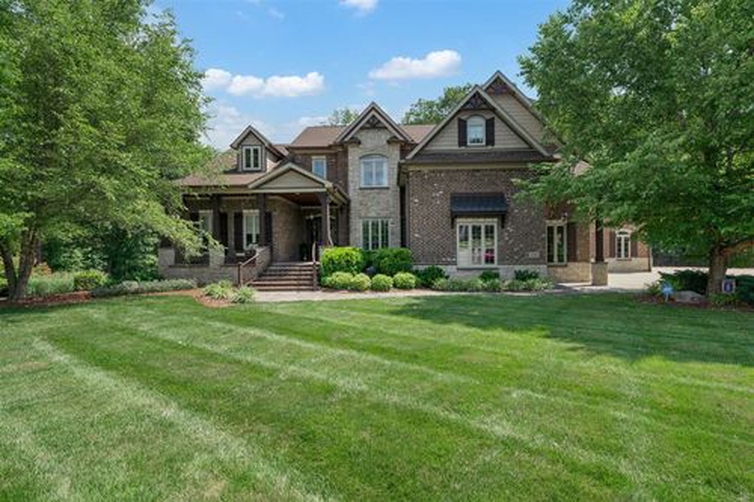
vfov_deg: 61.9
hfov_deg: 84.0
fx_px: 419
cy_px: 251
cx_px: 377
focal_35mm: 20
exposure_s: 1/60
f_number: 9
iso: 100
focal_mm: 20
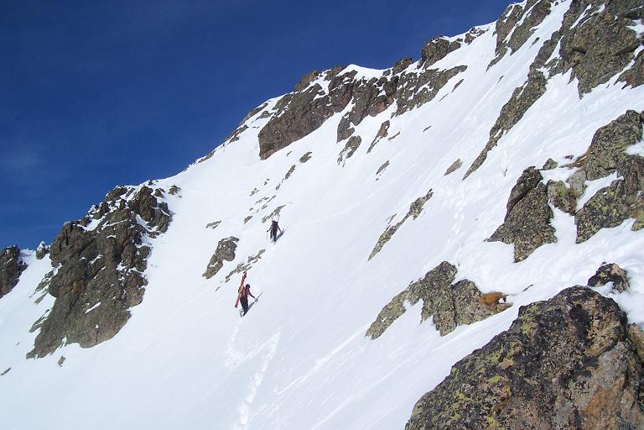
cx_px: 322
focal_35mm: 34
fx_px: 608
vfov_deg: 38.9
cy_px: 215
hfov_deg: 55.8
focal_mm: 5.6
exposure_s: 1/1500
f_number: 5.6
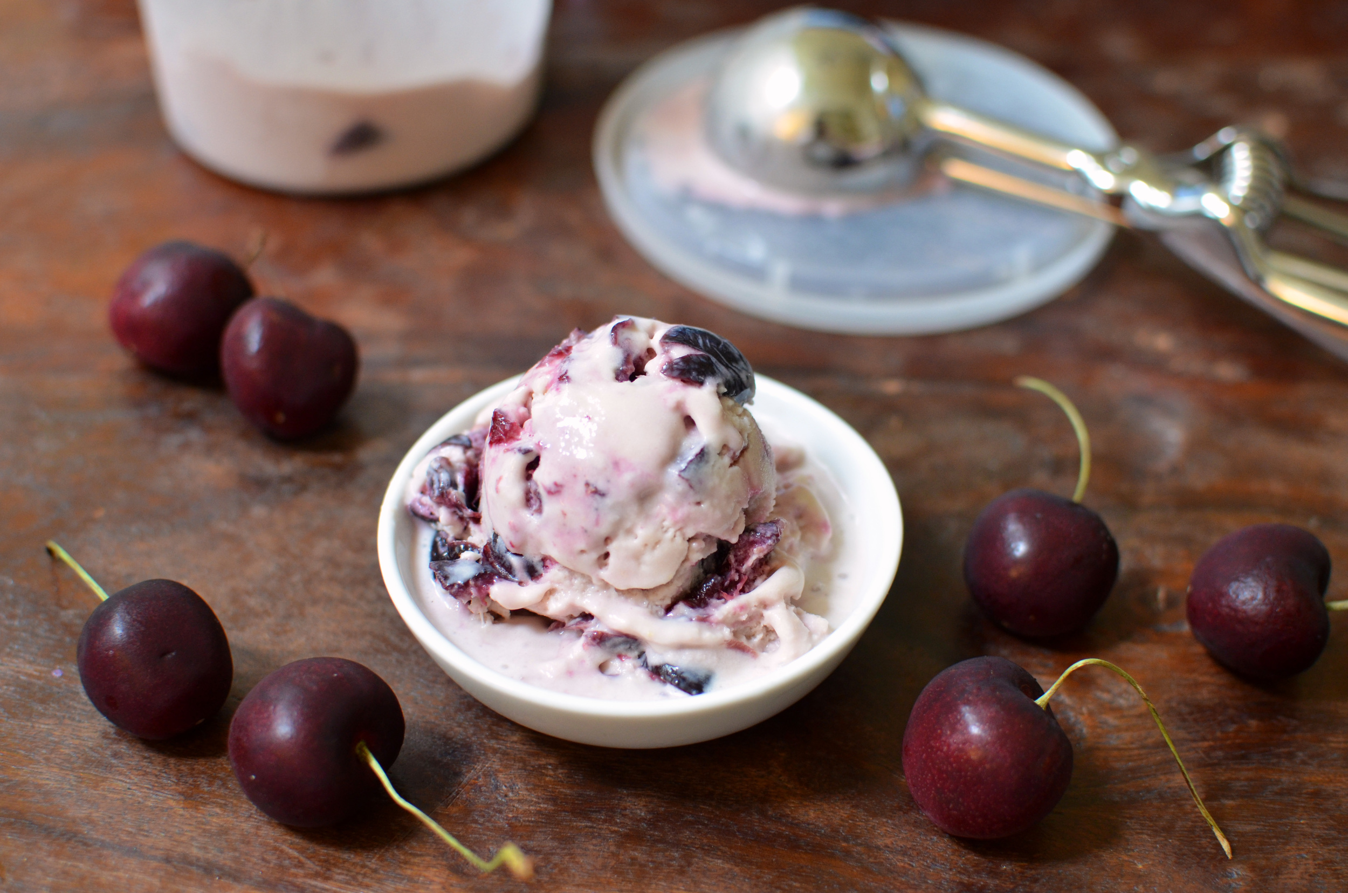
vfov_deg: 25.6
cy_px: 446
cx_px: 674
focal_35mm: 52
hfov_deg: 37.9
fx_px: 1962
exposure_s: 1/40
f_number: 3.2
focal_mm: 35
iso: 800
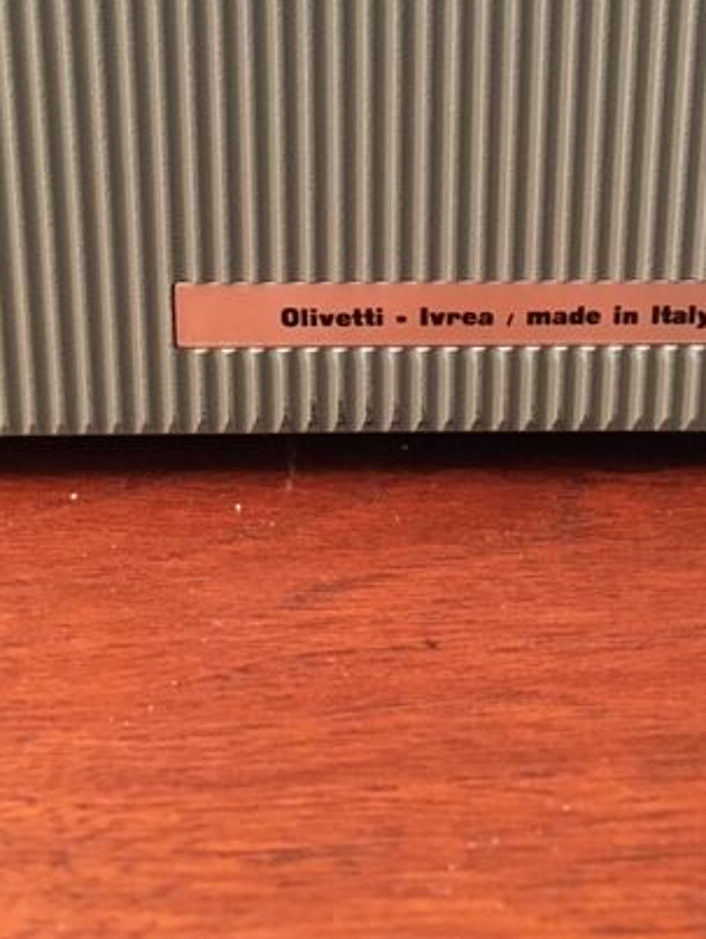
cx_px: 408
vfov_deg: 40.2
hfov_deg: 31.5
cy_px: 247
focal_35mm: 46
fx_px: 1249
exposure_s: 1/17
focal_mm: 4.15
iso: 500
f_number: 2.2
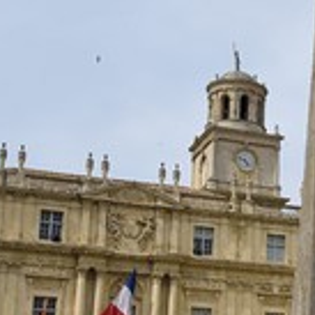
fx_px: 937
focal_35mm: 91
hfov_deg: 18.1
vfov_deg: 18.9
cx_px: 382
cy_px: 241
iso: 200
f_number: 14
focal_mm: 35
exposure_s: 1/250
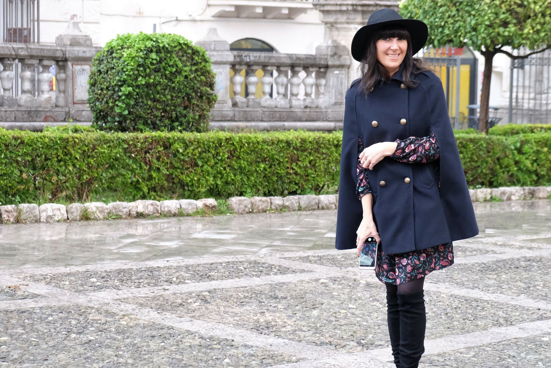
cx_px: 276
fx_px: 1056
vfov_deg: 19.7
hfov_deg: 29.2
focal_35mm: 69
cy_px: 184
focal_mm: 46.3
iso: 1600
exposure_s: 1/125
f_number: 4
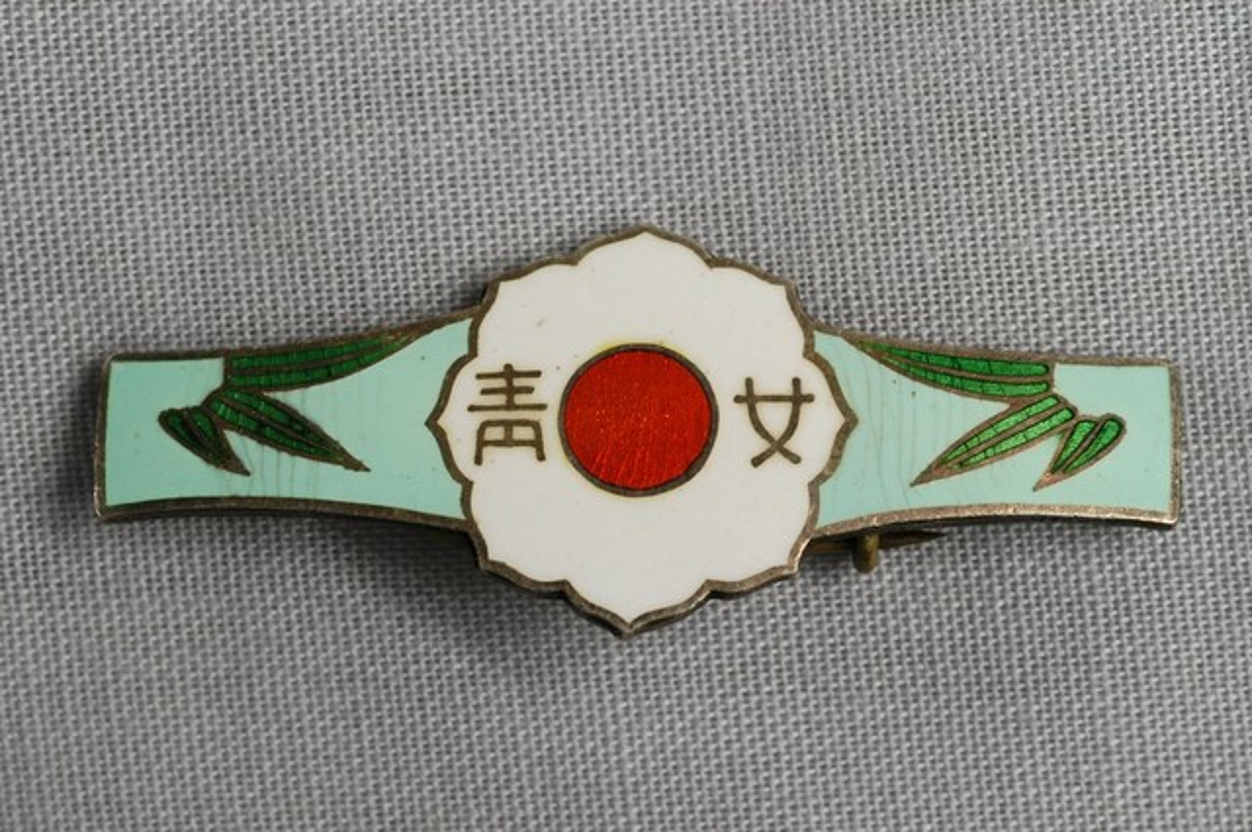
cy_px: 416
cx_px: 626
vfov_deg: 15.1
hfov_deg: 22.6
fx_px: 3126
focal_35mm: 90
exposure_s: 1/10
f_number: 16
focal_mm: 60
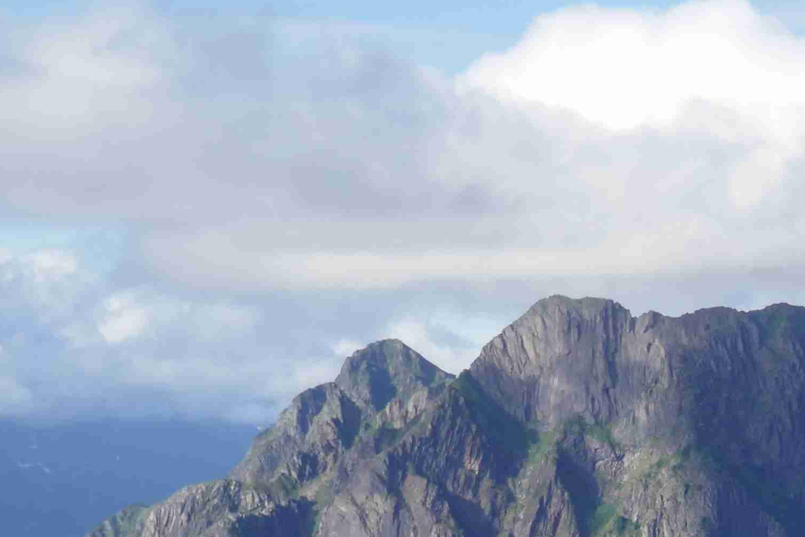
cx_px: 1147
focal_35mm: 142
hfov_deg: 13.7
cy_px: 891
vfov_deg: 9.3
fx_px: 3175
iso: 125
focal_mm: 14.3
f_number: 4
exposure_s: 1/1000
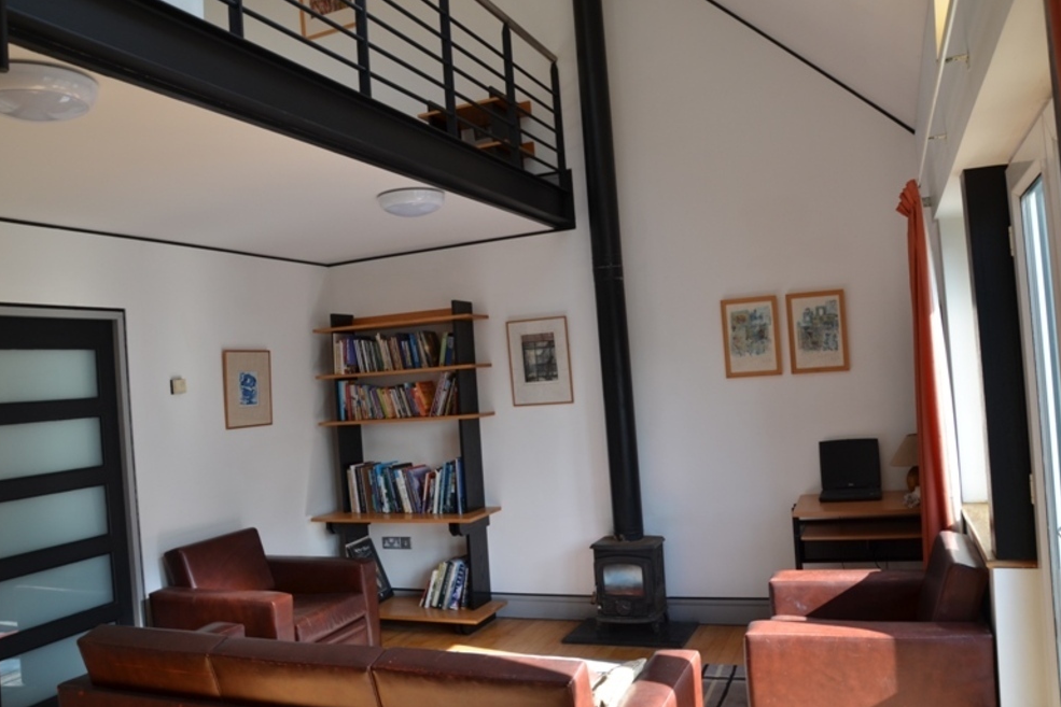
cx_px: 529
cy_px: 345
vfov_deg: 46.4
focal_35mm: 28
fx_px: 825
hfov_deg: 65.5
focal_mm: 18
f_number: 5.6
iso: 250
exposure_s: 1/125
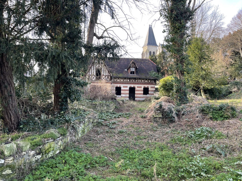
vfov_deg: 53.1
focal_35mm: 26
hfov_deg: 67.3
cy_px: 90
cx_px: 121
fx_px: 182
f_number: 1.6
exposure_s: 1/121
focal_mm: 5.1
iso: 40
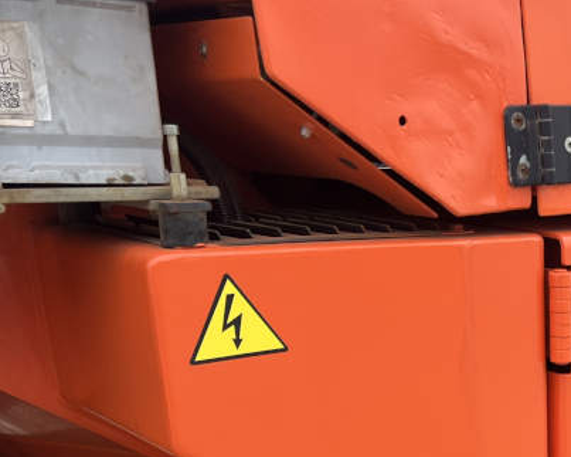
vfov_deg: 22.7
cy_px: 508
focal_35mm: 63
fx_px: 1064
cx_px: 640
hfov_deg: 27.3
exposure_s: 1/1000
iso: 50
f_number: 1.5
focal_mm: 5.7
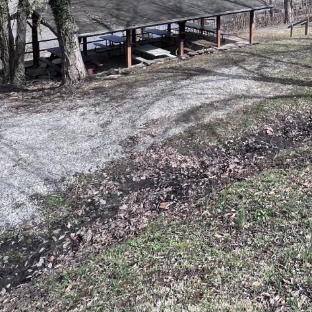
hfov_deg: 45.4
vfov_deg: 40.7
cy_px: -7
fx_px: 357
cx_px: 237
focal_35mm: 35
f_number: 1.8
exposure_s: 1/1014
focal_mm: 1.57
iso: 32
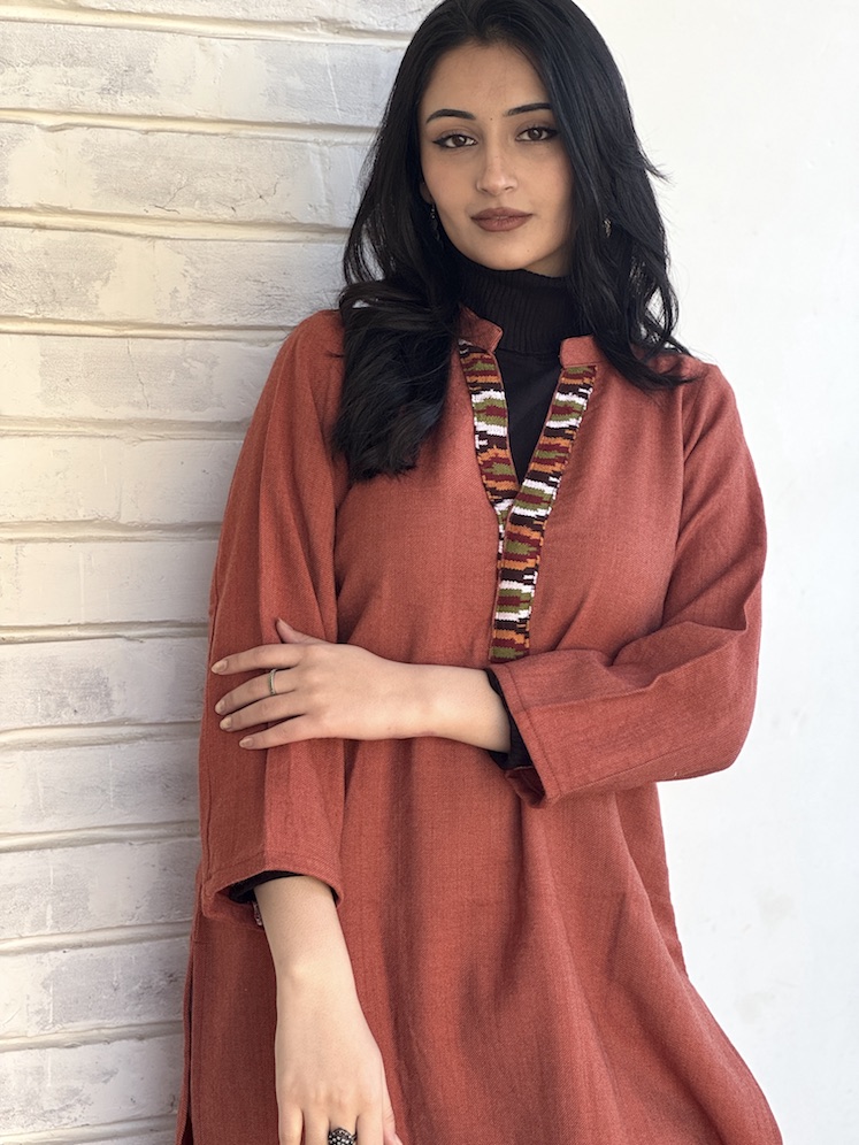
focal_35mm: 77
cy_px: 572
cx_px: 430
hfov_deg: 19.1
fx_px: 2548
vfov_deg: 25.3
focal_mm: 9
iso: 80
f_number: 2.8
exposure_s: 1/99
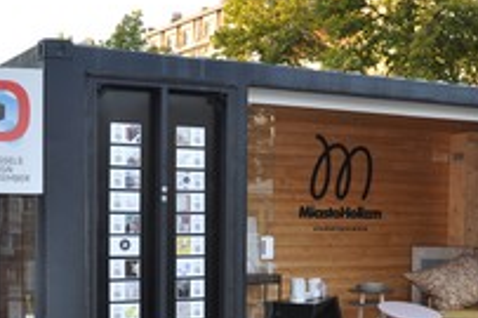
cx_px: 240
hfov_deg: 27.7
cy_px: 281
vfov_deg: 18.4
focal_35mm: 73
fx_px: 968
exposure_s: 1/125
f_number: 3.8
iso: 200
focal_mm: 22
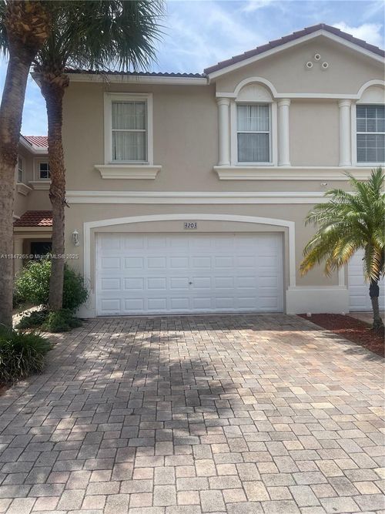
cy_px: 257
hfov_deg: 54.9
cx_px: 192
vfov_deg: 69.4
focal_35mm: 25
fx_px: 371
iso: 32
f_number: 1.6
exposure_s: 1/3086
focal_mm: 5.1
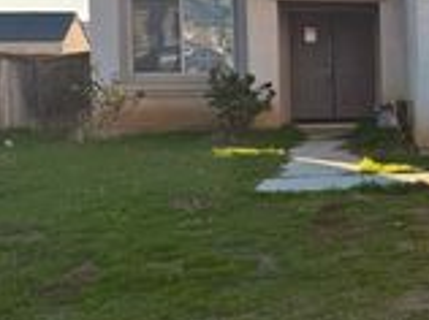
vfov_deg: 19.3
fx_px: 940
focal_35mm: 76
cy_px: 110
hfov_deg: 22.4
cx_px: 586
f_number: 1.78
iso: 100
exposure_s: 1/1689
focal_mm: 6.76
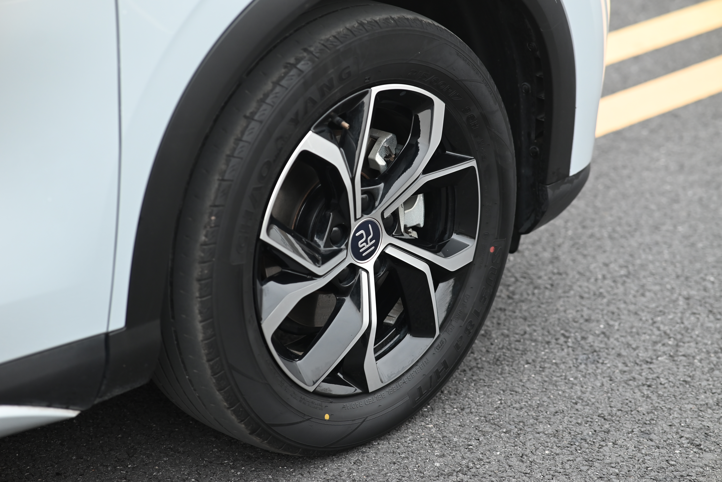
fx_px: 1705
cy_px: 241
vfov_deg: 16.1
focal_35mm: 85
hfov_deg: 23.9
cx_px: 361
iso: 800
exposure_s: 1/125
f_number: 2.8
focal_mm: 85
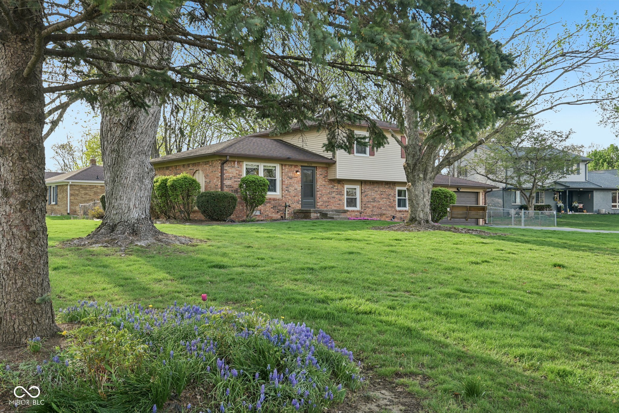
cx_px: 310
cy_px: 206
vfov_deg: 41.1
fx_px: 550
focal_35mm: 32
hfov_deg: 58.7
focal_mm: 32
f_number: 8
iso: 100
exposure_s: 1/50
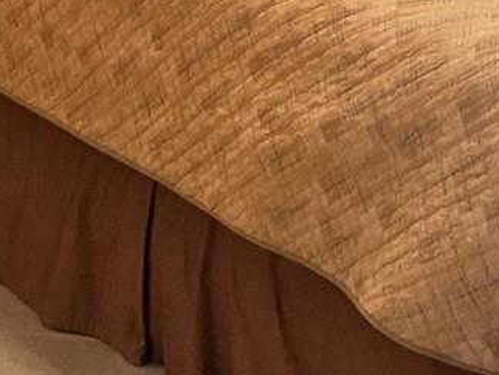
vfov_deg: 10.0
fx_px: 2077
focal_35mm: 144
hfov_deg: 13.6
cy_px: -191
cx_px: 383
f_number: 1.8
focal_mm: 3
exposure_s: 1/60
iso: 160
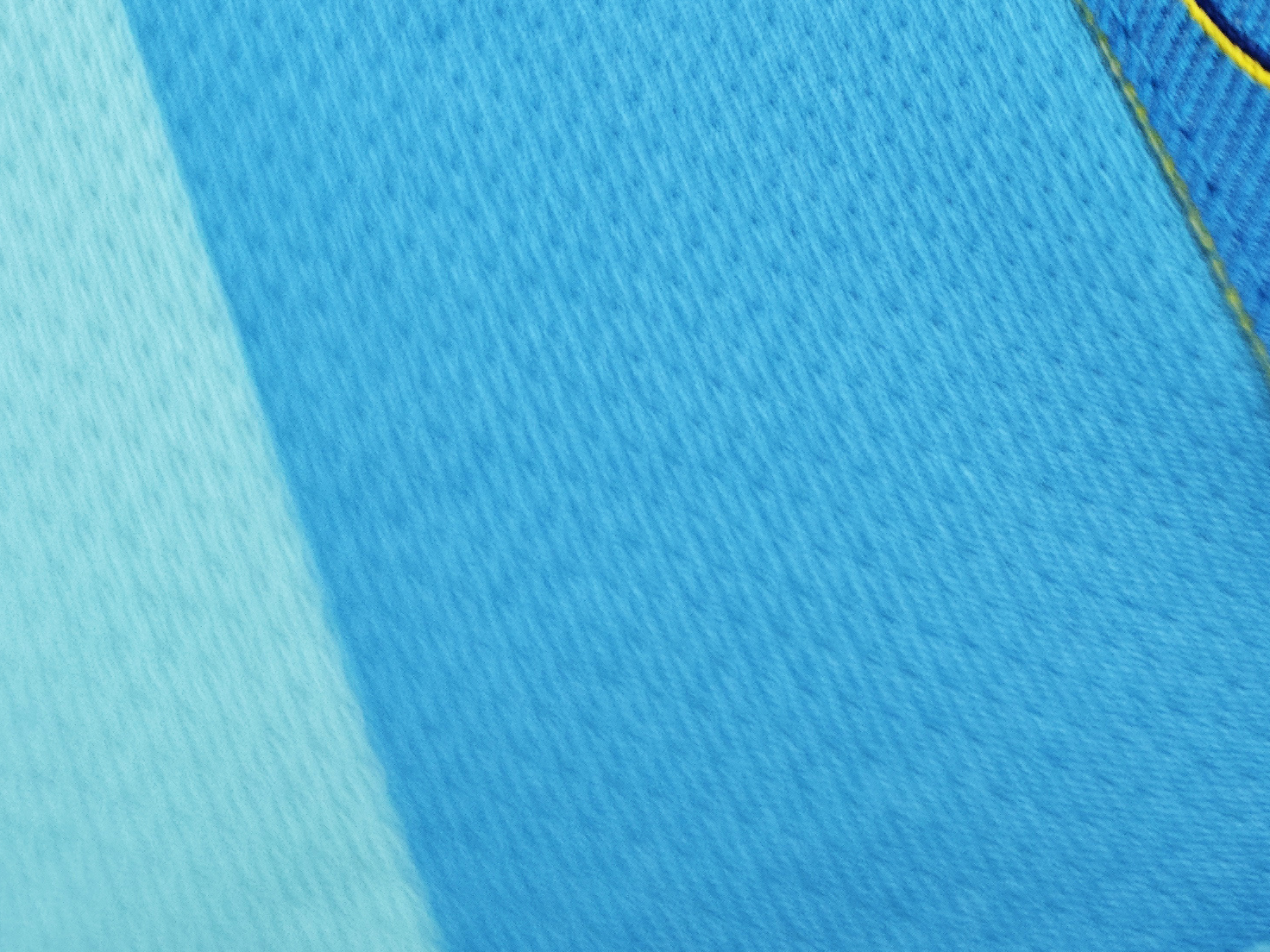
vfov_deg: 21.3
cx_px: 1645
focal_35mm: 64
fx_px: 2348
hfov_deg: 25.9
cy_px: -204
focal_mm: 8.67
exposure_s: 1/1138
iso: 72
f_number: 1.75
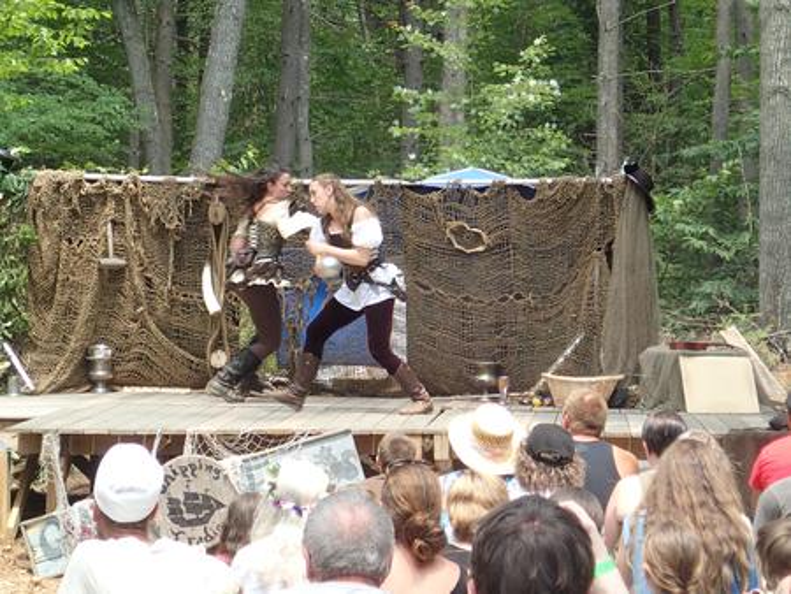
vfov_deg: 14.8
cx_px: 396
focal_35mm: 100
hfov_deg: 19.6
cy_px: 297
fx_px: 2286
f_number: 4.9
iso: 200
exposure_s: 1/125
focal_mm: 18
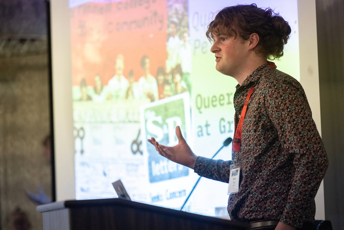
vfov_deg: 9.5
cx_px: 172
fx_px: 1385
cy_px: 115
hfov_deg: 14.2
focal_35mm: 145
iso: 1600
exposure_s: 1/160
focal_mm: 145
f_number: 2.8
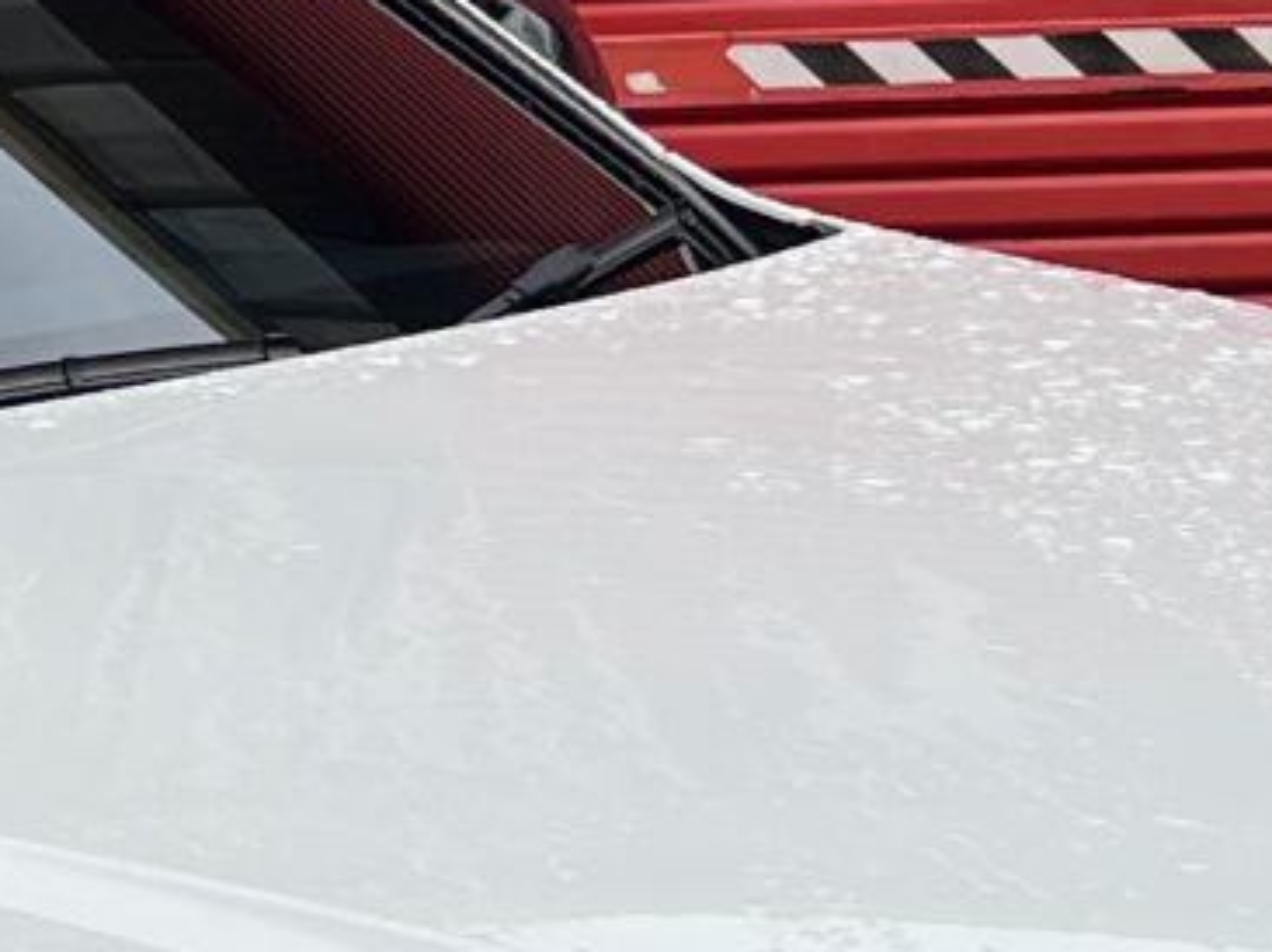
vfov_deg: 8.1
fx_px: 6683
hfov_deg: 10.7
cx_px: -236
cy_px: 848
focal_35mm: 182
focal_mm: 5.7
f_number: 1.5
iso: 50
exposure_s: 1/2841
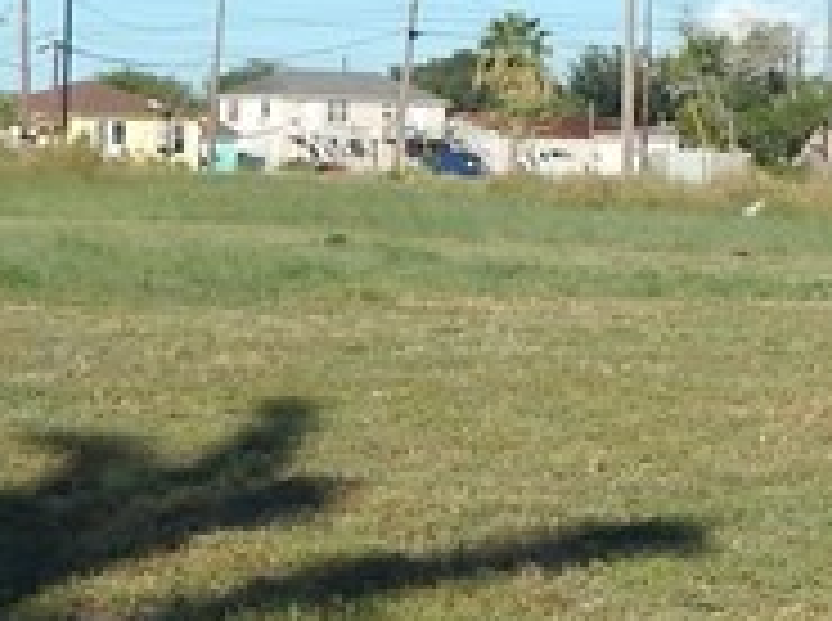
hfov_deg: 15.5
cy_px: 310
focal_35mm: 122
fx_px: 2927
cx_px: 1043
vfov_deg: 12.1
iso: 125
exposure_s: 1/500
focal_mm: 4
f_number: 6
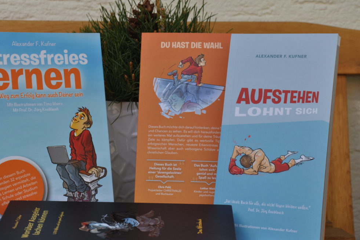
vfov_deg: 13.4
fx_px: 1019
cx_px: 161
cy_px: 116
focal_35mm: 102
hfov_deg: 20.0
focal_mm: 58
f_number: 8
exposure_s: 1/125
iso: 280
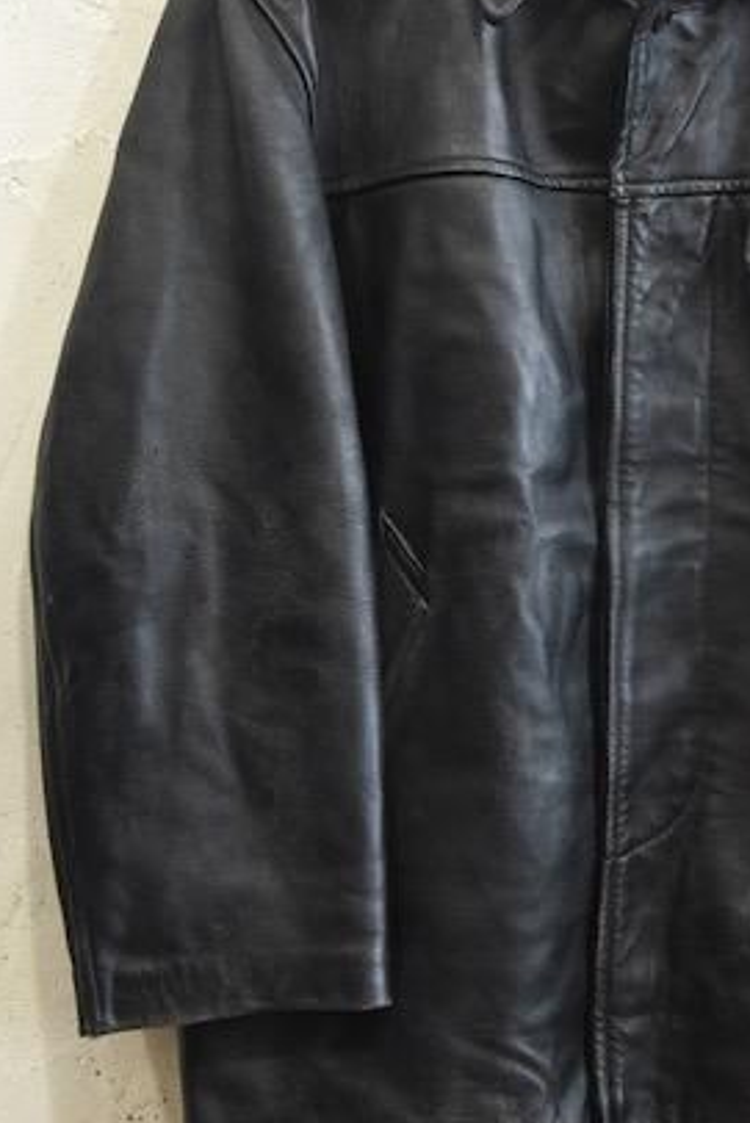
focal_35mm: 74
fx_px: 2310
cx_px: 637
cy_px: 418
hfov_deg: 18.2
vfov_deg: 27.2
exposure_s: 1/80
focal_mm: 40
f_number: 6.3
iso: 4000
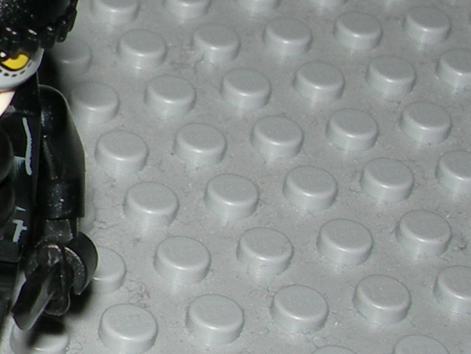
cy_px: 103
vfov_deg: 8.7
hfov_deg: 10.6
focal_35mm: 170
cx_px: -469
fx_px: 2315
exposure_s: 1/60.1
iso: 50
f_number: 4.8
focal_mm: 7.8
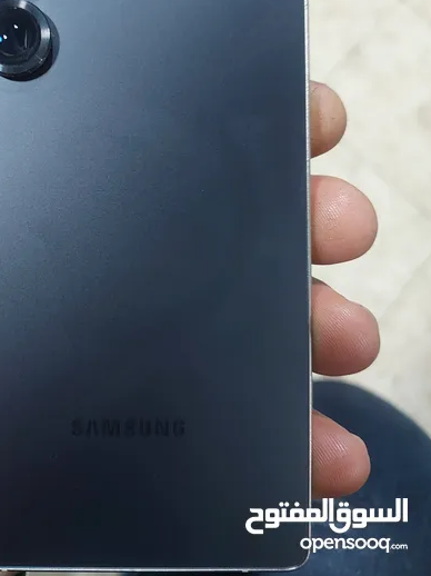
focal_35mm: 32
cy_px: 179
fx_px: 532
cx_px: 134
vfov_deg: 55.3
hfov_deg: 43.3
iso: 400
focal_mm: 5.06
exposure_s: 1/33.3
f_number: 1.8
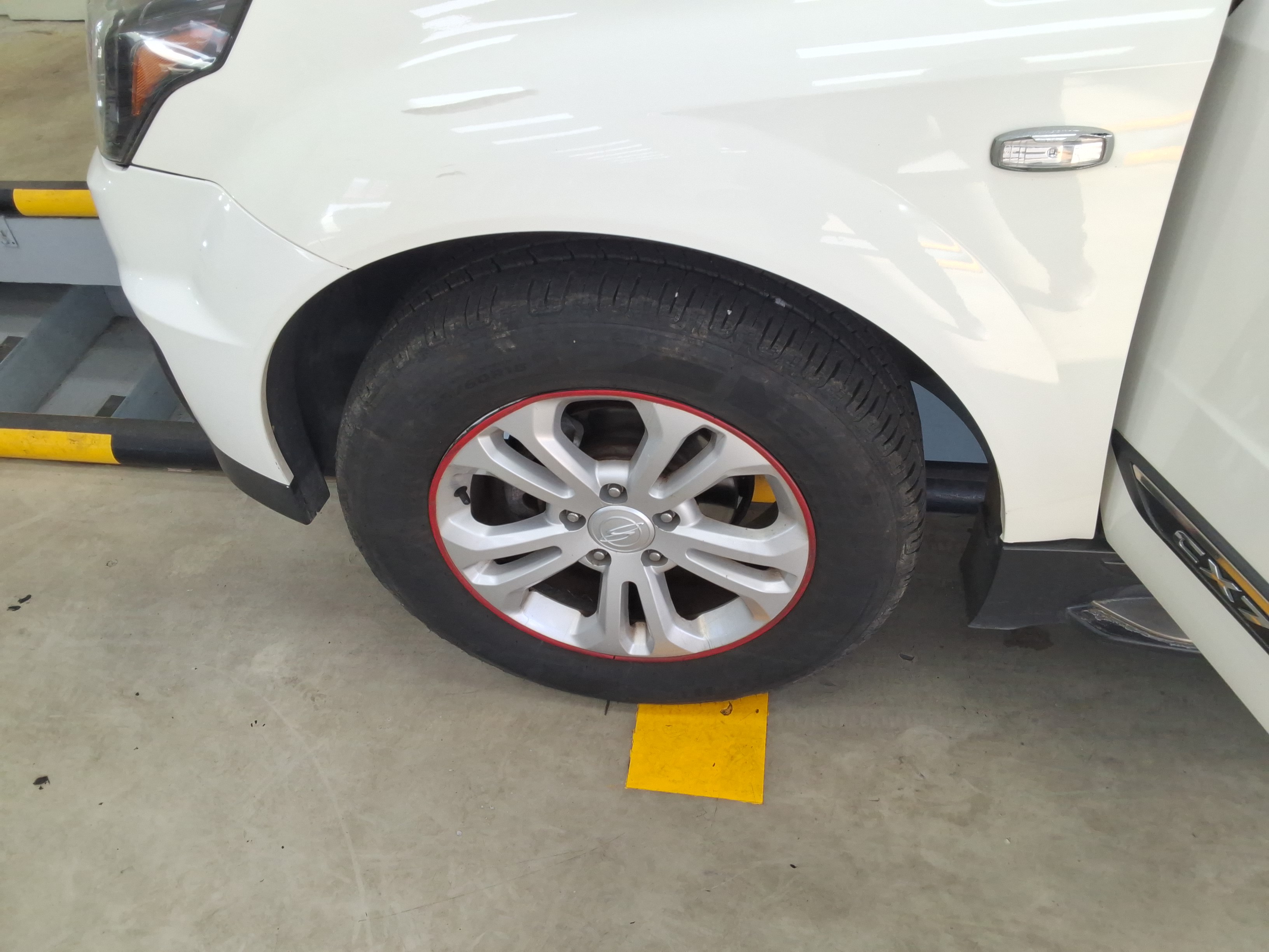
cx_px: 634
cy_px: 476
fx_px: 1026
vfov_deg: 49.7
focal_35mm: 28
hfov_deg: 63.4
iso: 49
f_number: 1.9
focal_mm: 2.91
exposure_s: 1/120
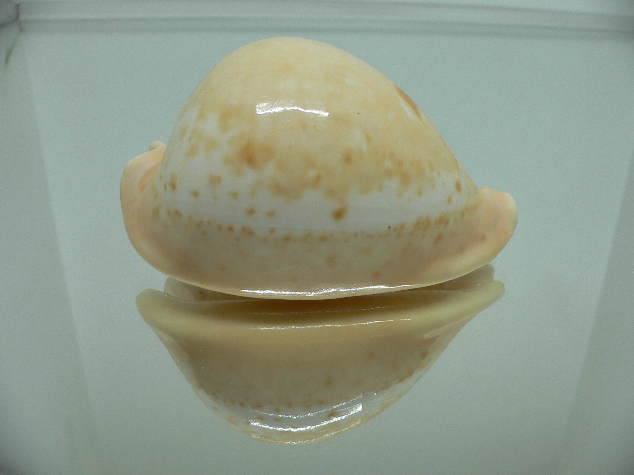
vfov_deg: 40.7
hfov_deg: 52.6
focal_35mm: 35
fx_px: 641
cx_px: 317
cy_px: 238
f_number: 2.8
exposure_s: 1/60
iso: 100
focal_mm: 4.6
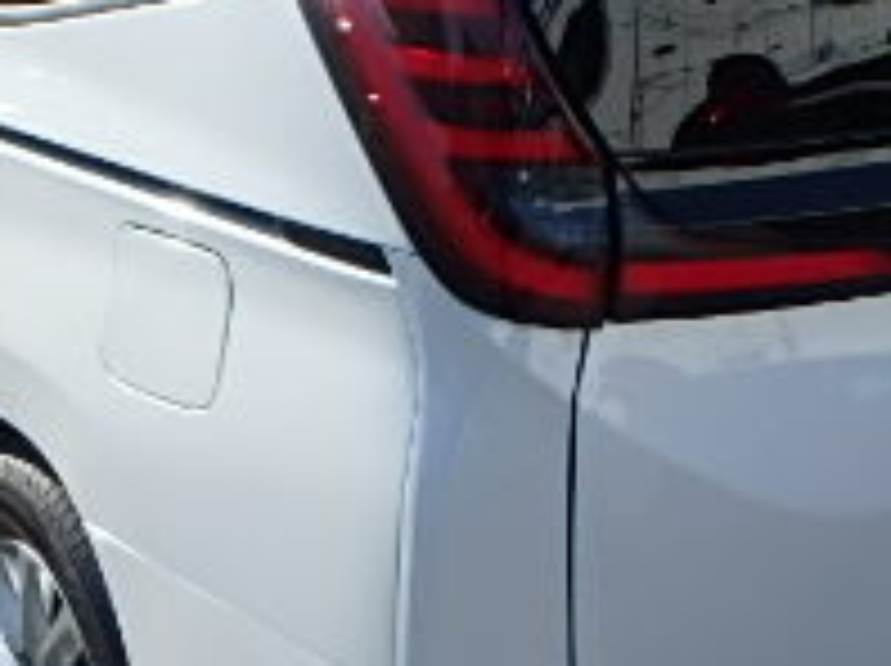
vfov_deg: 21.6
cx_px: 608
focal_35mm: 68
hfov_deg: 28.4
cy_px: 310
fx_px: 1748
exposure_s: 1/1000
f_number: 3.5
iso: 125
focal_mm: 3.7
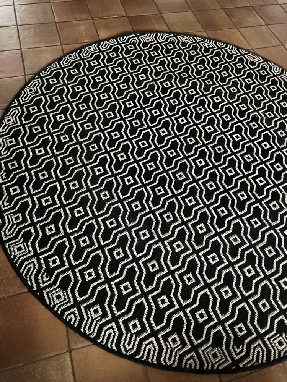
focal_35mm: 28
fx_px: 310
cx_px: 144
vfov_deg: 63.4
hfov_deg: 49.7
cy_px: 191
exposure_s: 1/20
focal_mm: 3
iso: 500
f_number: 1.8
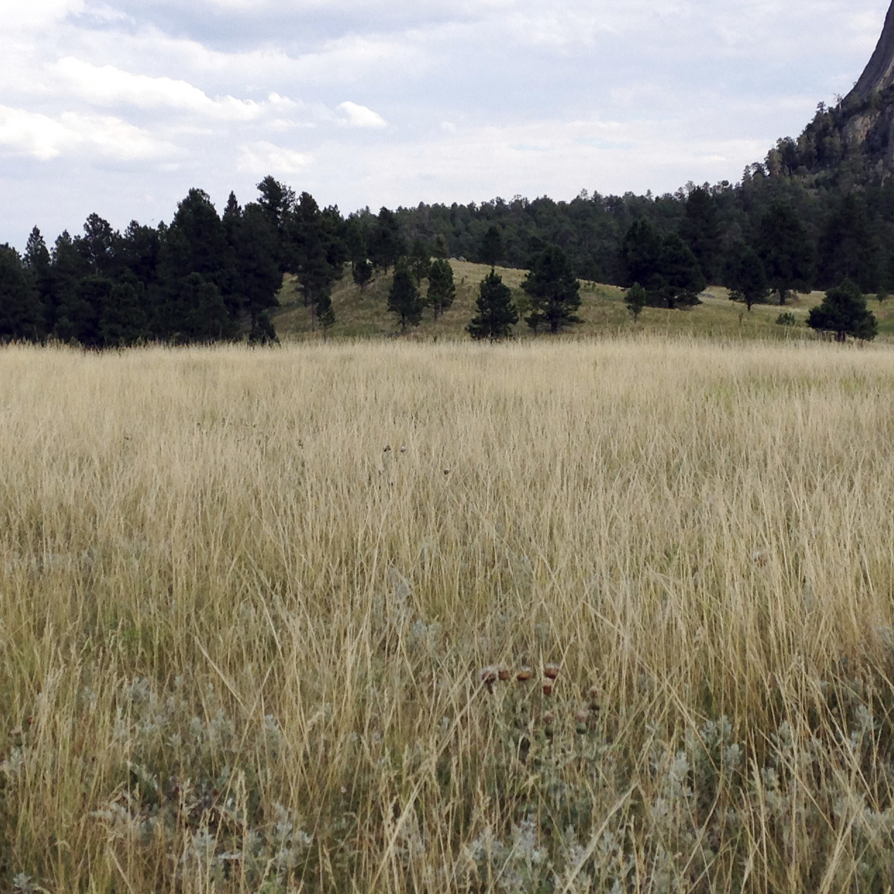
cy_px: 479
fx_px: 2191
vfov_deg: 23.1
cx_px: 430
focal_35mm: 75
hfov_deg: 23.1
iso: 50
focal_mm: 4.12
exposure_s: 1/985
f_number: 2.4
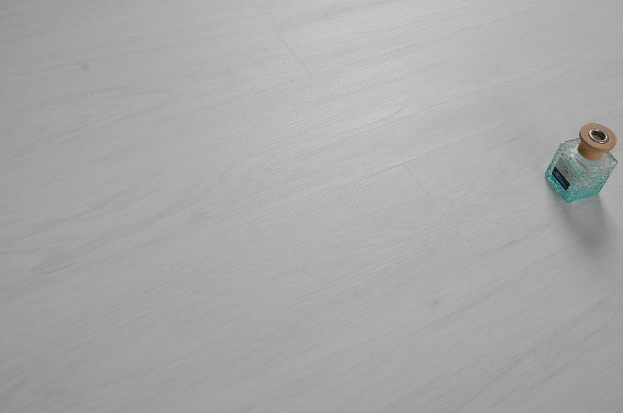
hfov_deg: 49.6
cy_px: 206
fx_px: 674
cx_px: 312
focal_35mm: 39
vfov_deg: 34.1
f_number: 7.1
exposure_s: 1/125
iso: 100
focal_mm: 26
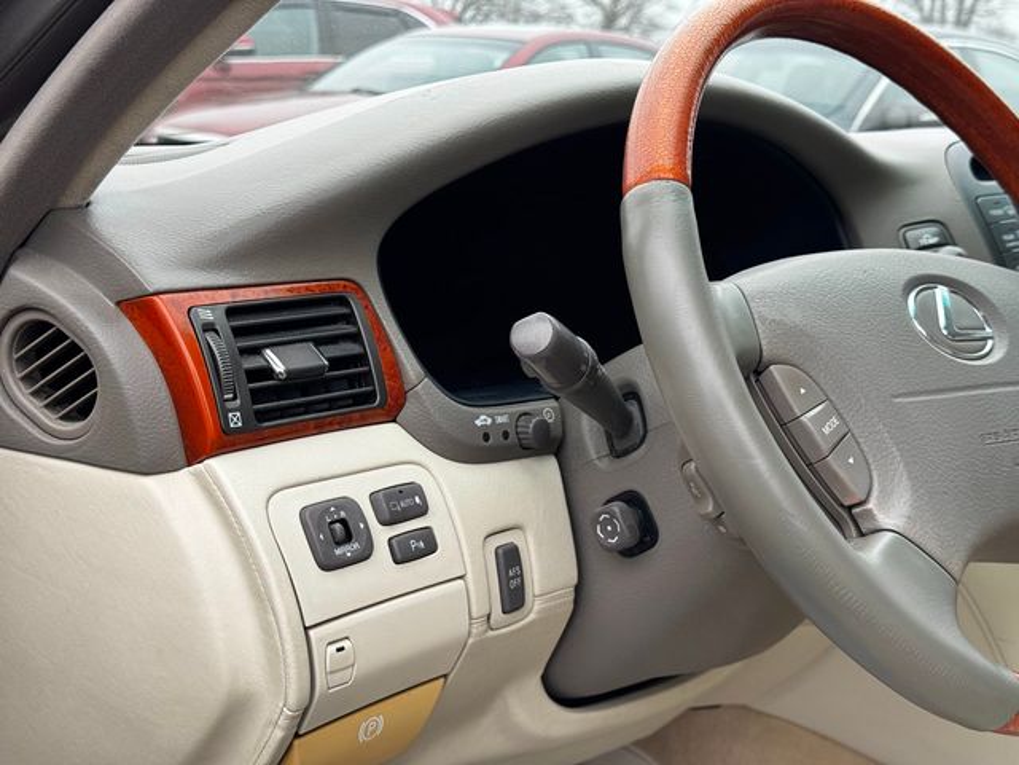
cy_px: 382
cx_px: 510
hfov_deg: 39.7
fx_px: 1413
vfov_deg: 30.3
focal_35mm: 48
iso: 64
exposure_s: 1/604
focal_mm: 6.76
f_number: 1.78
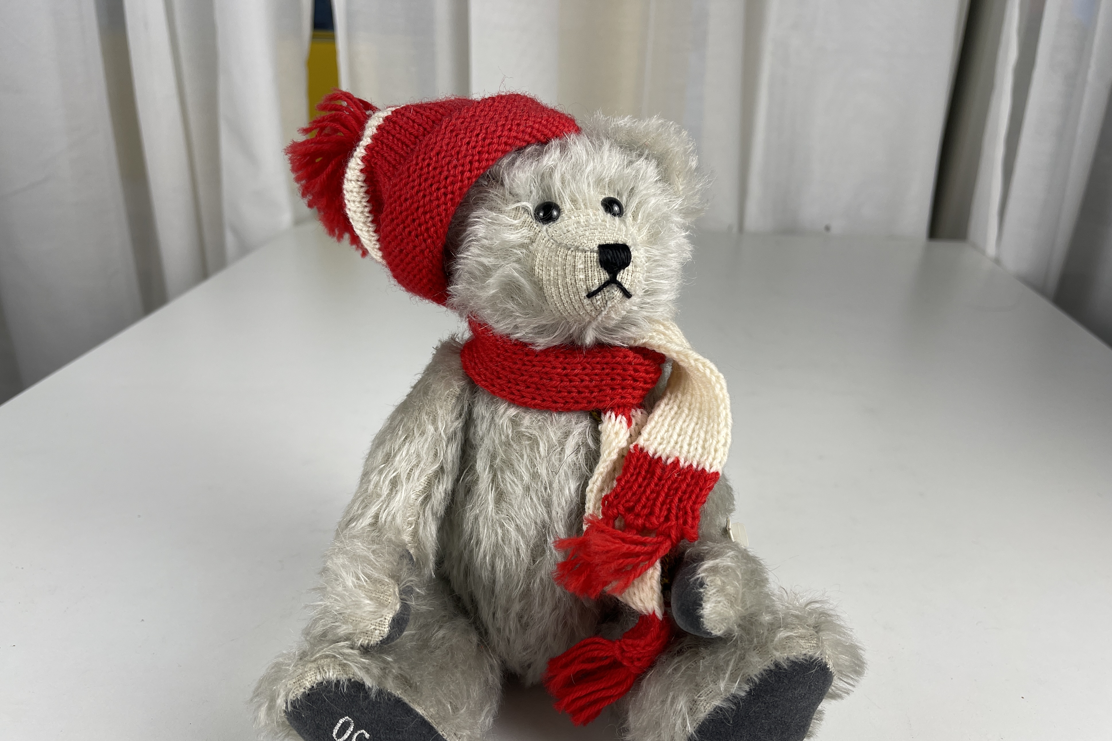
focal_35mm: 27
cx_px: 550
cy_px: 432
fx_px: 834
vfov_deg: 47.7
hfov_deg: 67.4
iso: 32
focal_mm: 5.1
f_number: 1.6
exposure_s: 1/122
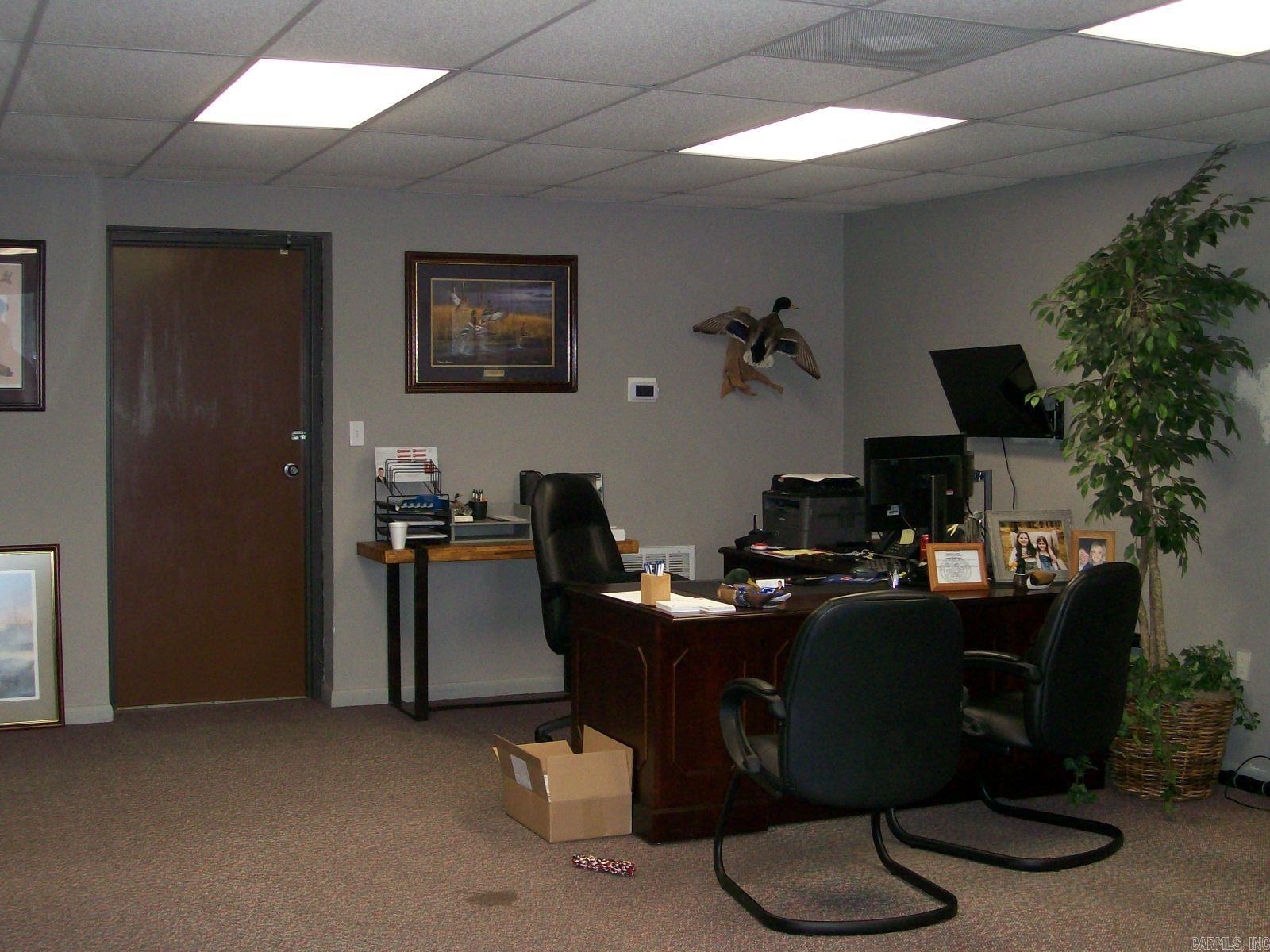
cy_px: 476
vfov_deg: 32.2
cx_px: 635
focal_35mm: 45
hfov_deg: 42.1
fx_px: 1651
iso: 140
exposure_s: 1/73.1
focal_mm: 7.6
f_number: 3
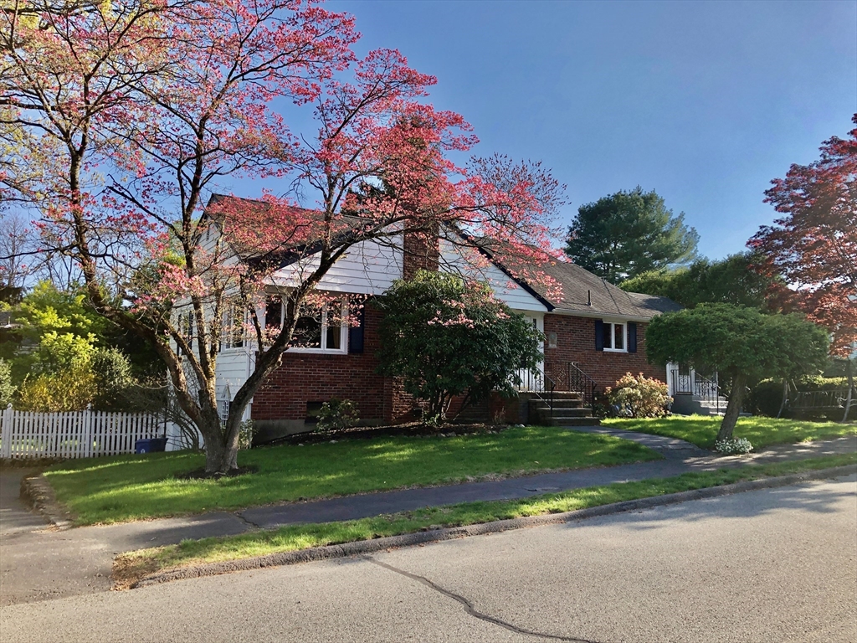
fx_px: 693
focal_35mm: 28
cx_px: 428
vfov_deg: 49.7
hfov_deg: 63.4
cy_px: 322
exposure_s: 1/1171
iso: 20
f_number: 1.8
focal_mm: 3.99
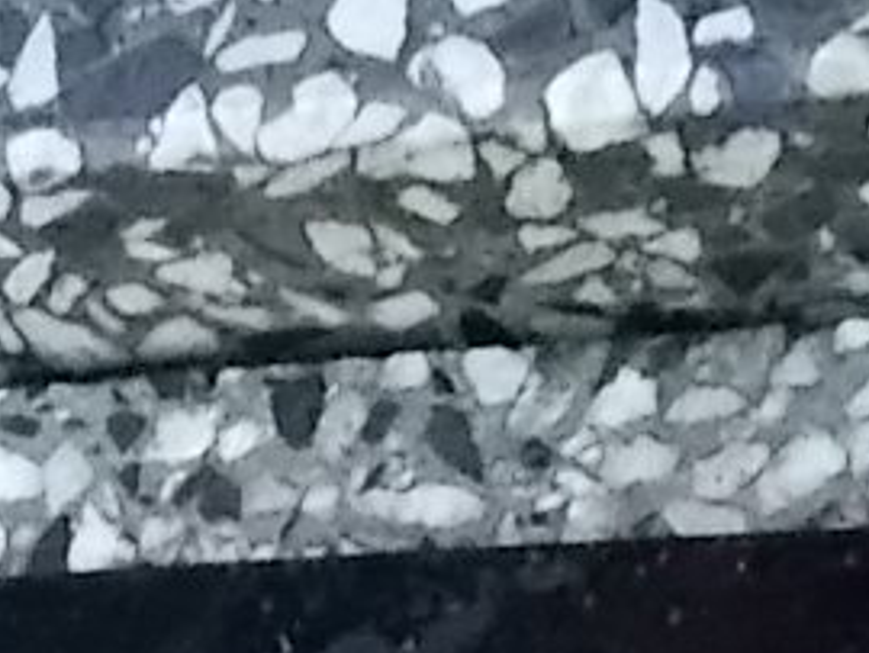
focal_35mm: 154
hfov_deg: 12.8
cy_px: 1592
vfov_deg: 8.7
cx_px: 428
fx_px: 3869
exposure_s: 1/160
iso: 400
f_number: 3.2
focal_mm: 4.6
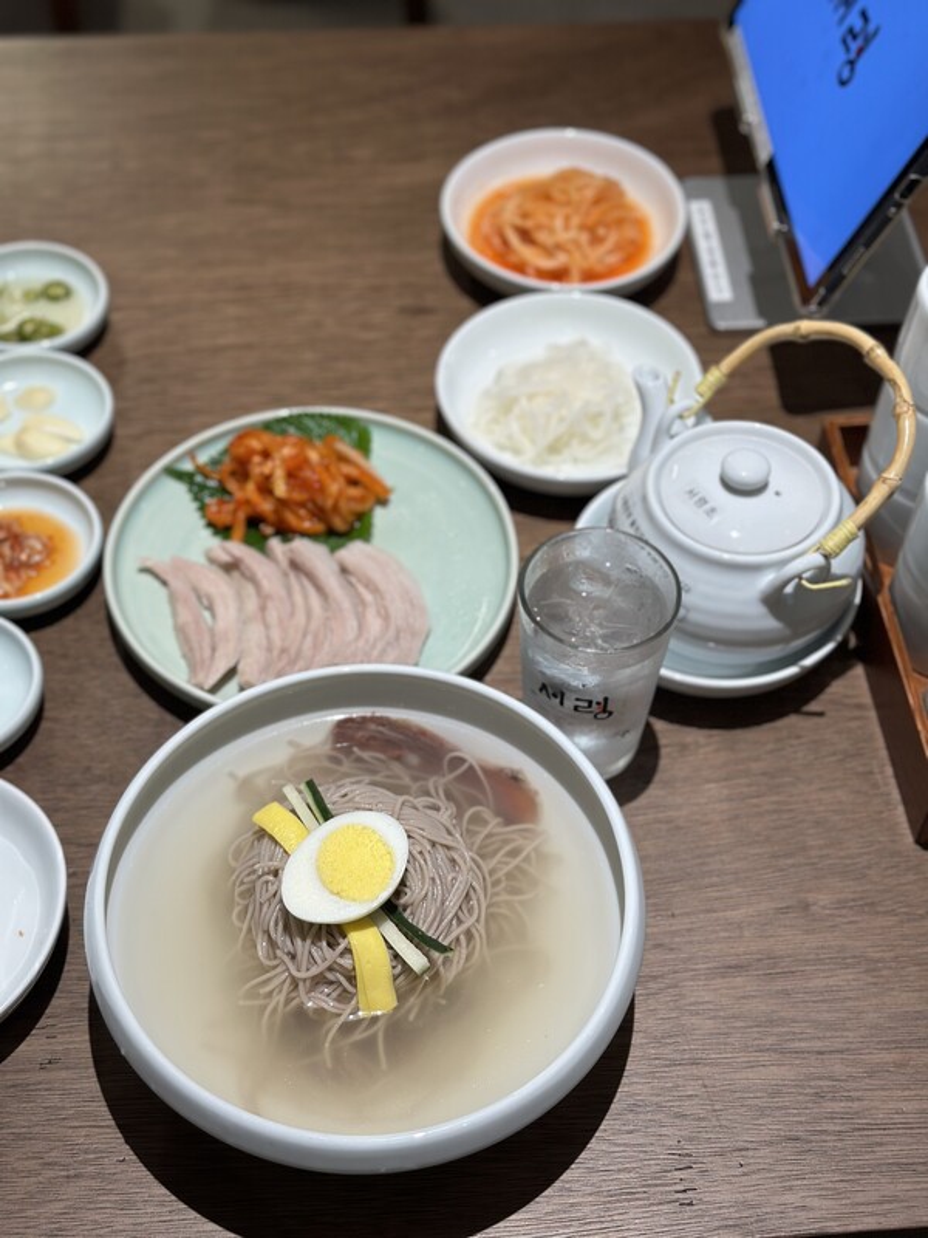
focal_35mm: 48
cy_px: 619
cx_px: 464
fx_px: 1716
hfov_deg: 30.3
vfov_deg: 39.7
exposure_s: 1/120
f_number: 1.78
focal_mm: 6.86
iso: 100
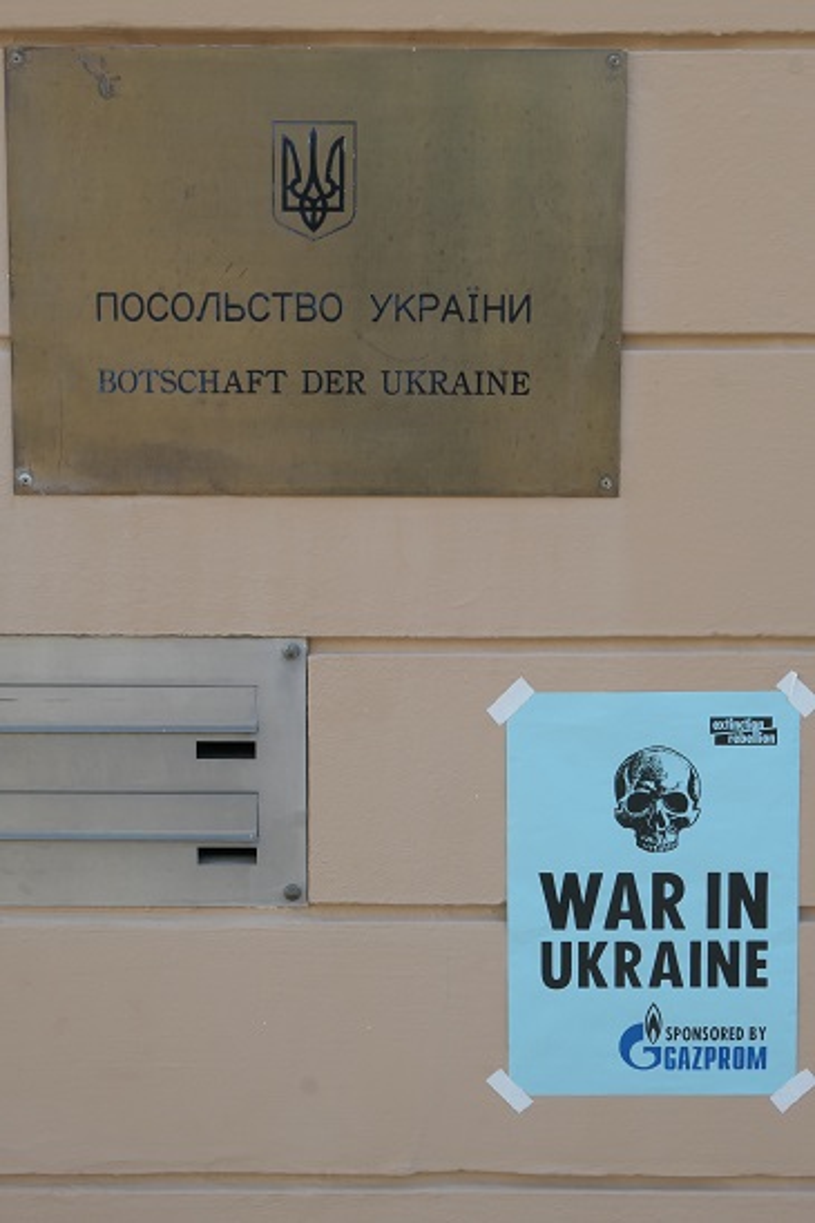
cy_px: 612
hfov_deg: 36.9
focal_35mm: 36
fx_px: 1223
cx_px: 408
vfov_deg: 53.1
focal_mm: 13.1
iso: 200
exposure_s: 1/80
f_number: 8
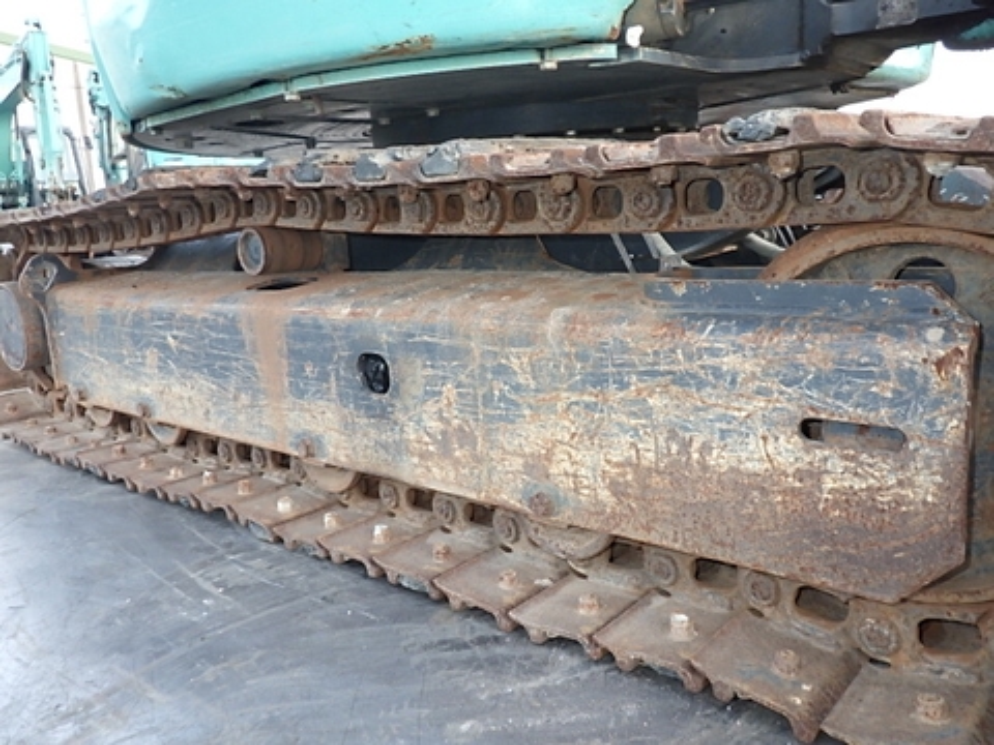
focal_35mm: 28
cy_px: 372
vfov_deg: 49.7
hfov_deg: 63.4
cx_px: 497
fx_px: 804
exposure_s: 1/40
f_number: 3.5
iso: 320
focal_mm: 5
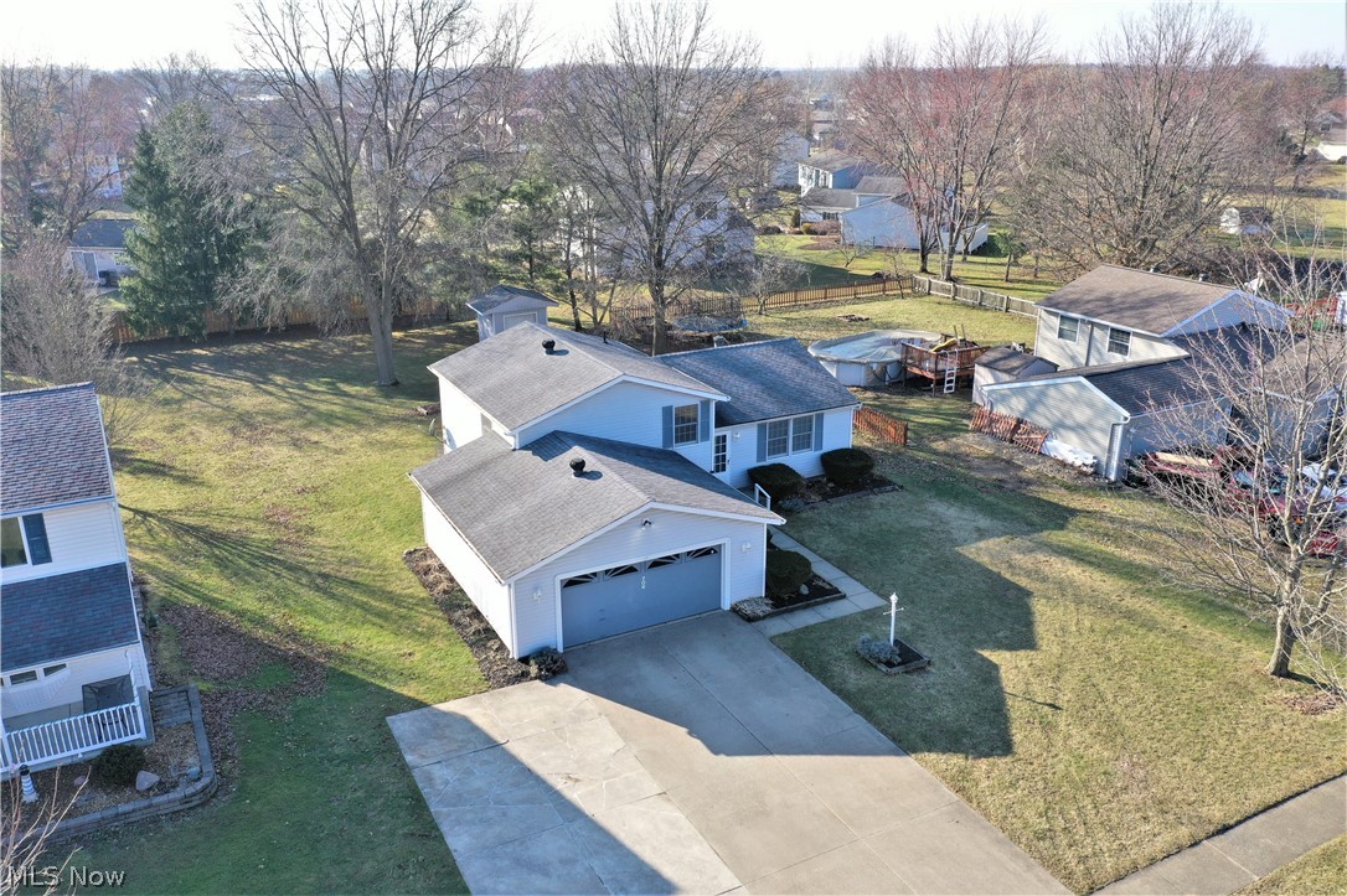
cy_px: 448
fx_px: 1047
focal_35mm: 28
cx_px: 674
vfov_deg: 46.4
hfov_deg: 65.5
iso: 100
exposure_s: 1/200
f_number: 5
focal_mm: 10.26
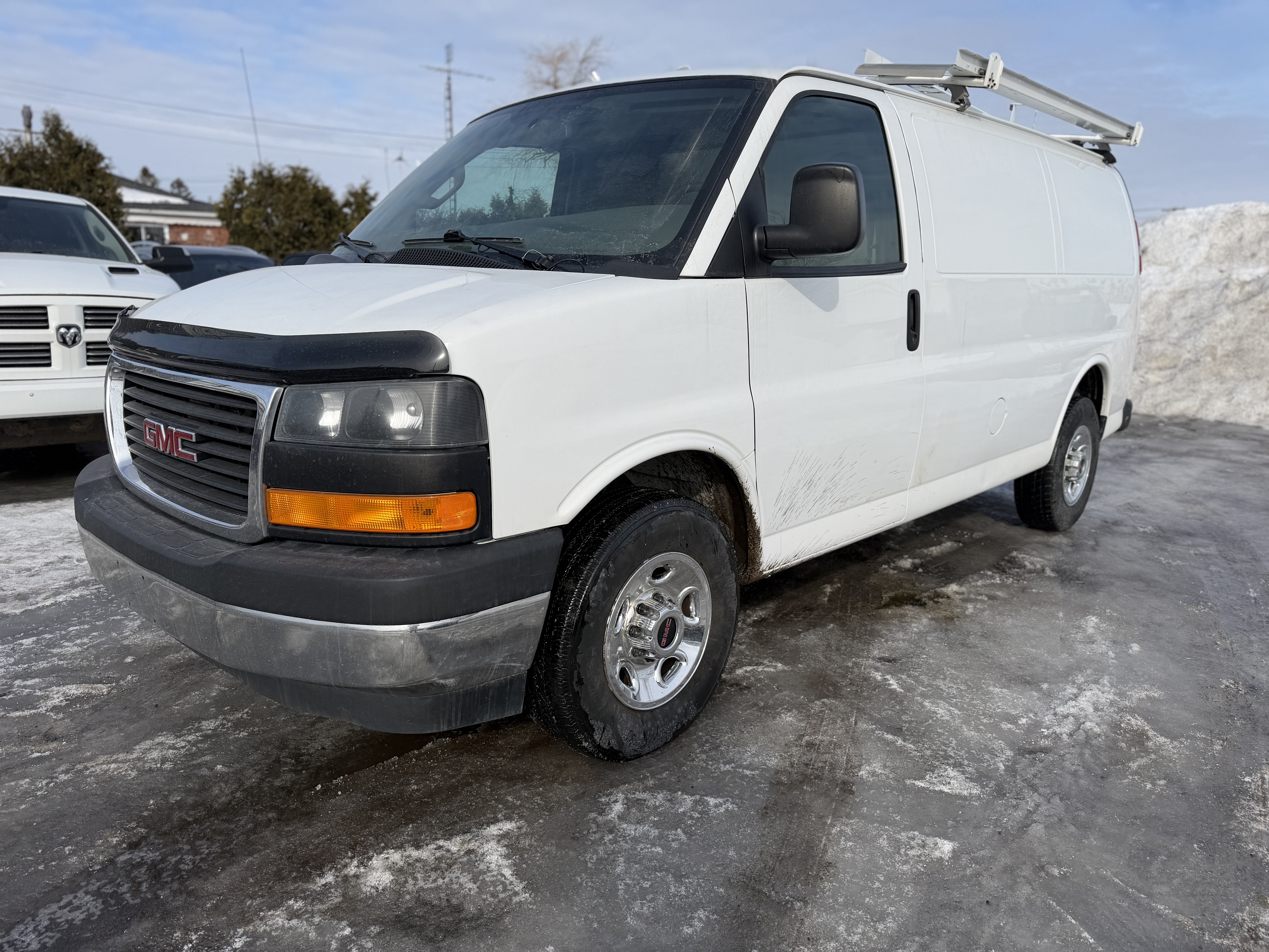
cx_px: 634
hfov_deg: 71.6
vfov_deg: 56.8
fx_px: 880
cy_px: 476
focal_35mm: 24
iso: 80
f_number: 1.78
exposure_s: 1/5714
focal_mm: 6.76
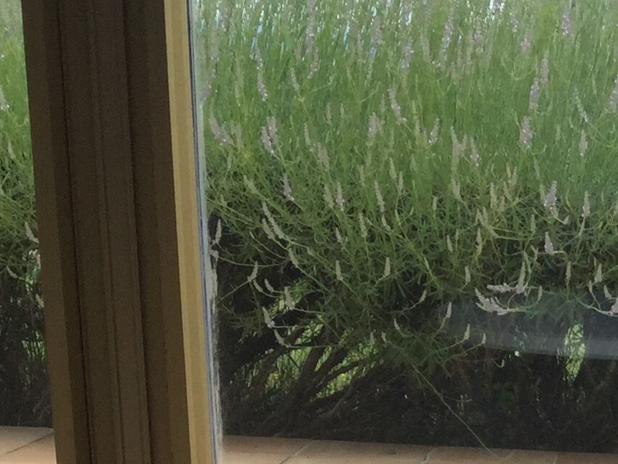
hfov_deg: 15.8
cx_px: 784
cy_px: 824
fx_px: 2125
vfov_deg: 11.6
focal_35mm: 119
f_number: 2.4
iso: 25
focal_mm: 3.3
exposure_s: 1/570
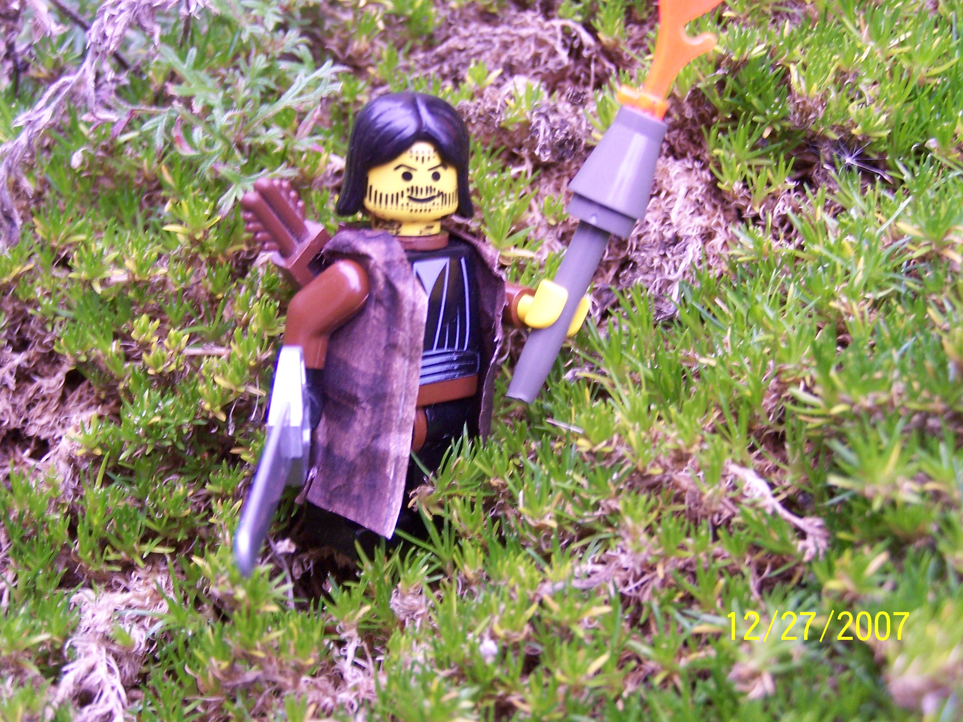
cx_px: 482
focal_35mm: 67
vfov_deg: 21.9
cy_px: 361
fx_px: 1864
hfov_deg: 29.0
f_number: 3.2
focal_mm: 11.1
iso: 140
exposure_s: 1/20
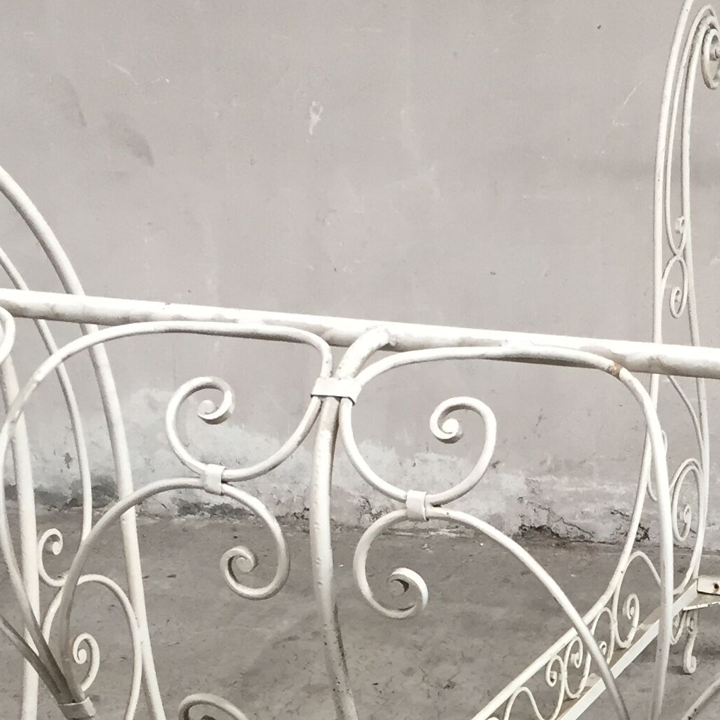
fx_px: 1930
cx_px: 658
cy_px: 805
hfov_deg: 20.7
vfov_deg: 20.1
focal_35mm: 82
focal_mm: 4.15
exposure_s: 1/33
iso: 100
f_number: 2.2
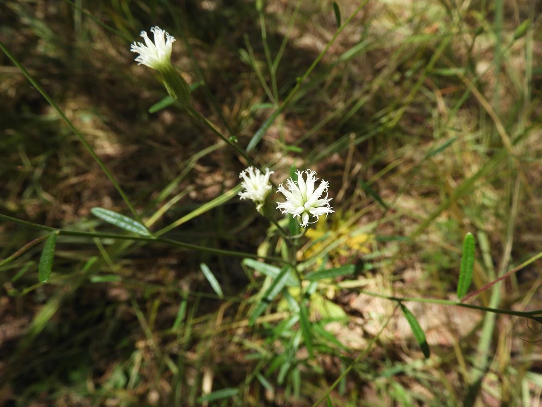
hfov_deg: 71.6
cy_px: 204
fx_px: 376
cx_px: 271
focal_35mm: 24
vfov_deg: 56.8
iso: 100
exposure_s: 1/500
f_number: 3.3
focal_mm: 4.3
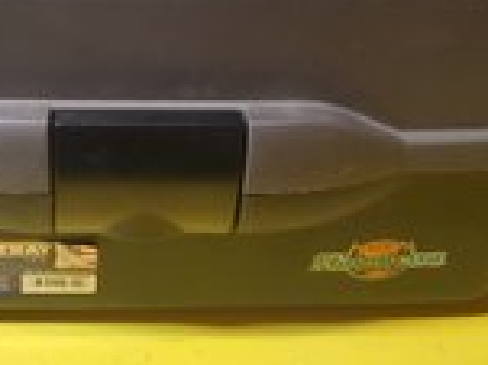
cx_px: 118
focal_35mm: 59
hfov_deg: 32.1
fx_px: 831
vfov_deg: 24.1
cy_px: 40
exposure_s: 1/40
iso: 320
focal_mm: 4.3
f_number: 1.5
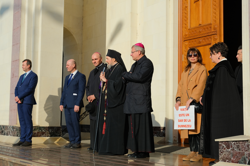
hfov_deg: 38.9
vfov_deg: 26.5
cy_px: 83
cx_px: 125
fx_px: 354
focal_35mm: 51
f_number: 5.6
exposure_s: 1/1000
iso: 320
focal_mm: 34.2
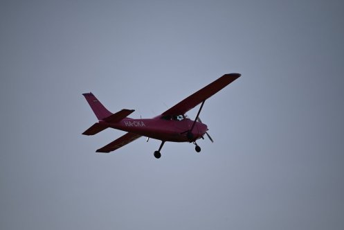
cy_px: 115
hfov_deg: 5.2
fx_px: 3824
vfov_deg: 3.4
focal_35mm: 400
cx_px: 172
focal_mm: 400
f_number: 7.1
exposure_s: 1/3200
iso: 320
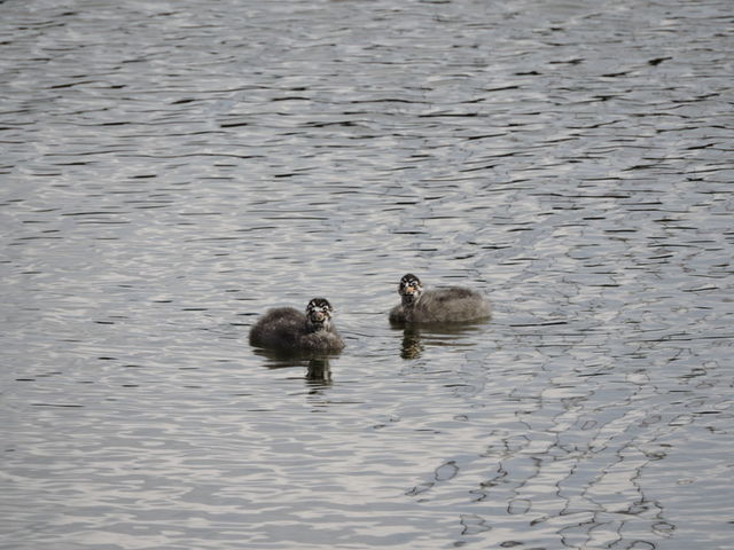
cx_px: 367
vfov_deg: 1.9
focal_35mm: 800
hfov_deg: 2.5
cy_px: 275
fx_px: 16963
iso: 100
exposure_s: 1/500
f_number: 5.6
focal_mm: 143.3
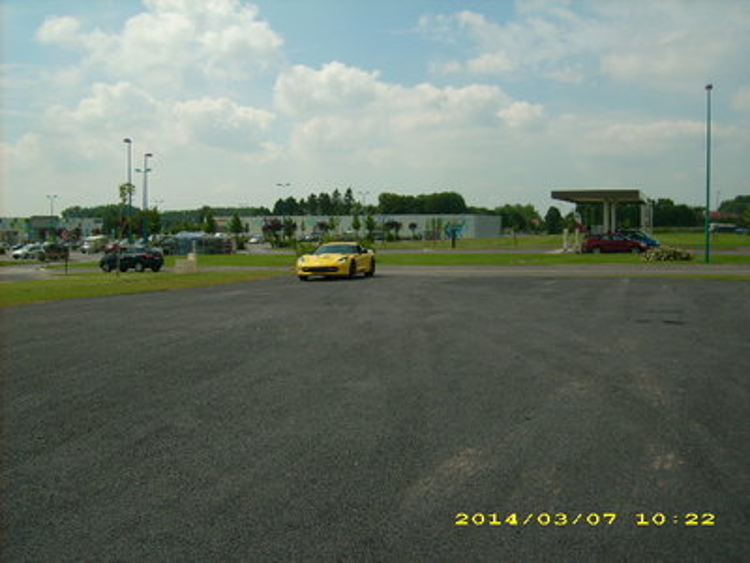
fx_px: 758
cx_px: 375
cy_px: 282
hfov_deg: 52.6
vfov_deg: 40.7
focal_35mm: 35
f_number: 5.8
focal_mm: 5.95
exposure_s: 1/706
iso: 50
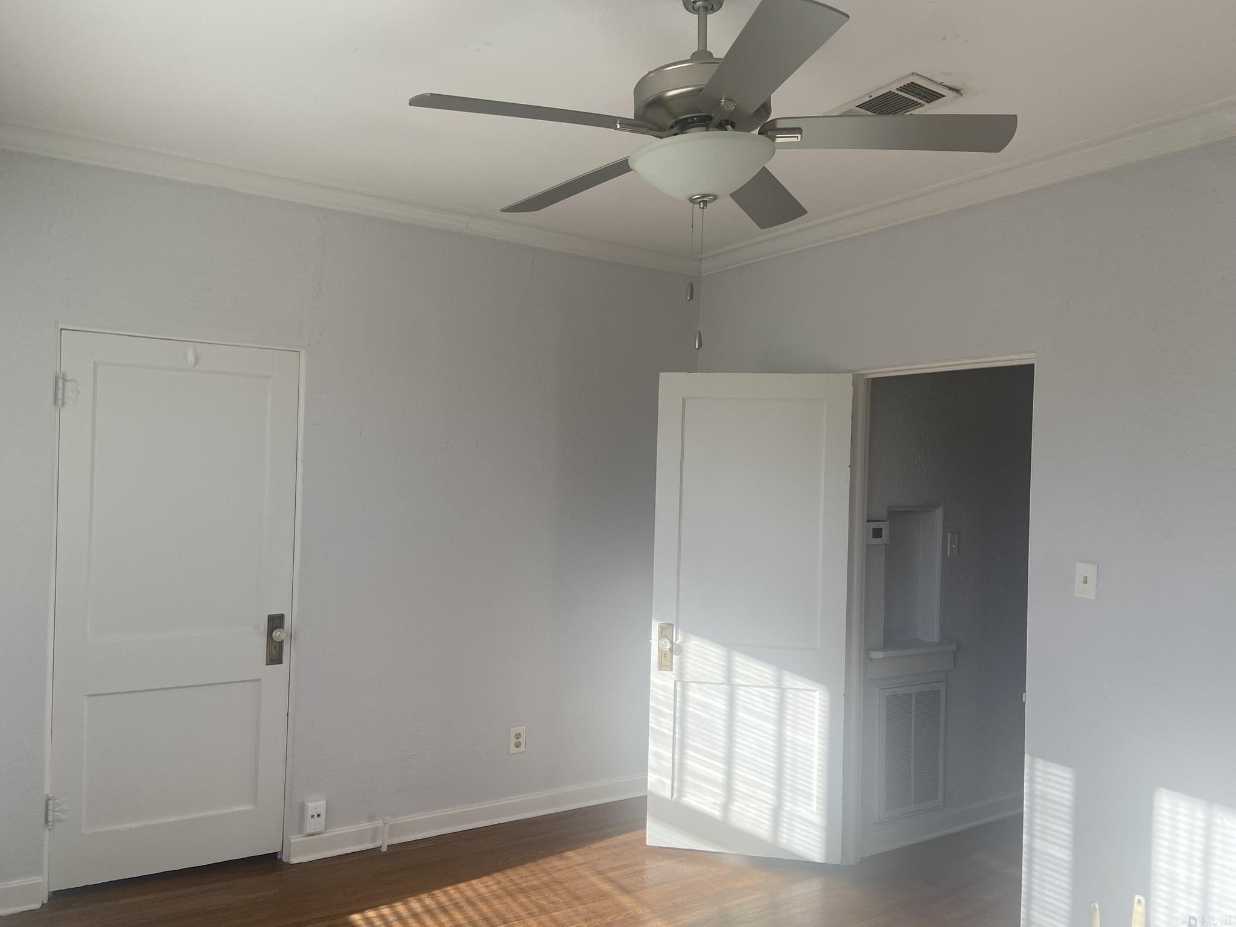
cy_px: 464
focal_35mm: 26
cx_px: 618
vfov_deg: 53.1
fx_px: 928
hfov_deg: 67.3
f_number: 1.8
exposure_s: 1/475
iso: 32
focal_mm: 4.25
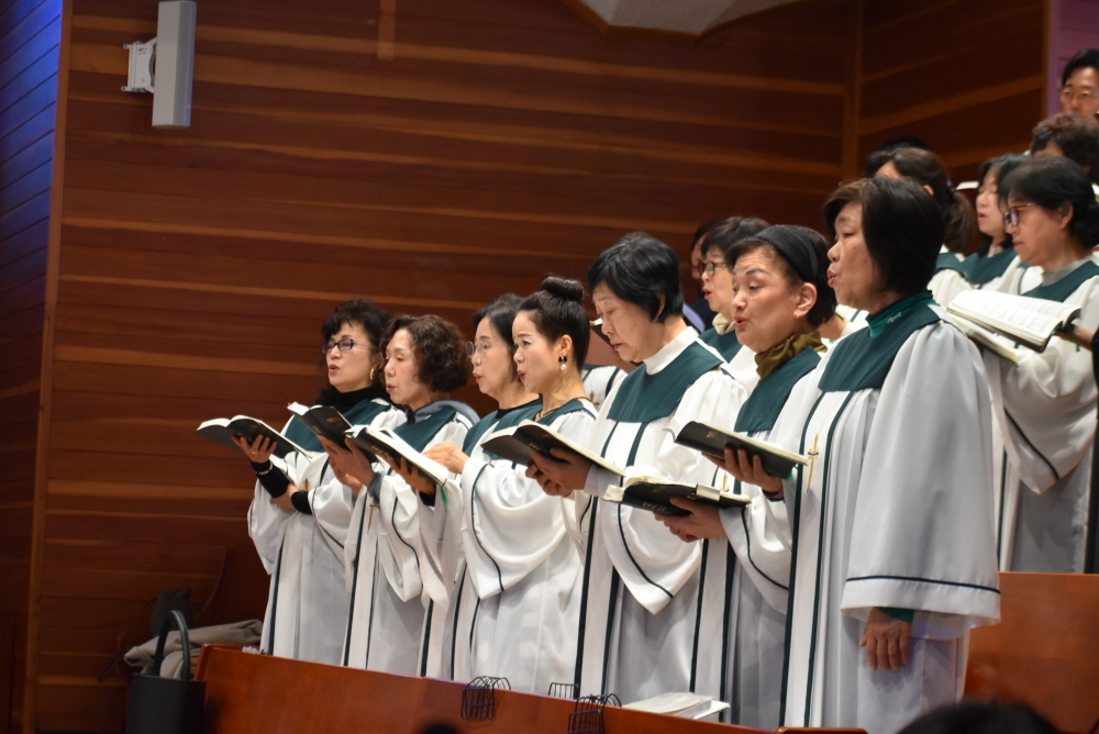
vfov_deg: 13.1
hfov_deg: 19.4
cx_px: 550
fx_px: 3207
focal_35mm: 105
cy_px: 367
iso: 900
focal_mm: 70
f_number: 4.5
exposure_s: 1/60
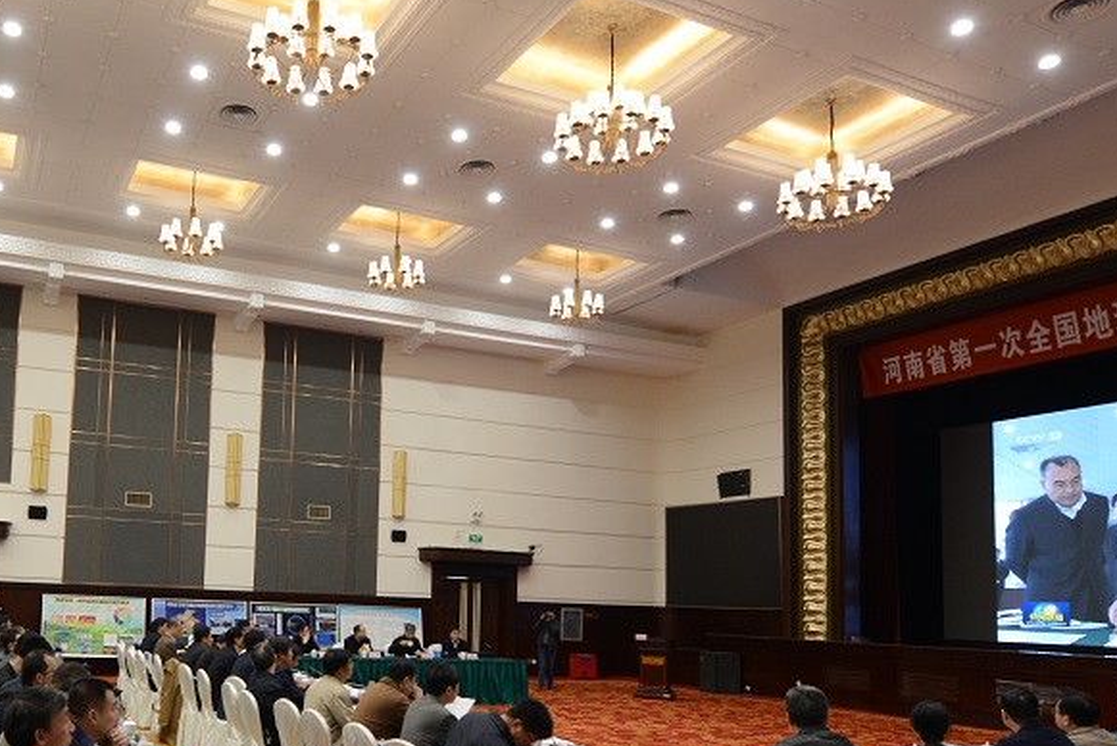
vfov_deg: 43.9
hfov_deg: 61.6
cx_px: 348
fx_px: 900
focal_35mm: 29
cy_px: 533
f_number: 4.5
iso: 800
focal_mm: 14
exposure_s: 1/80
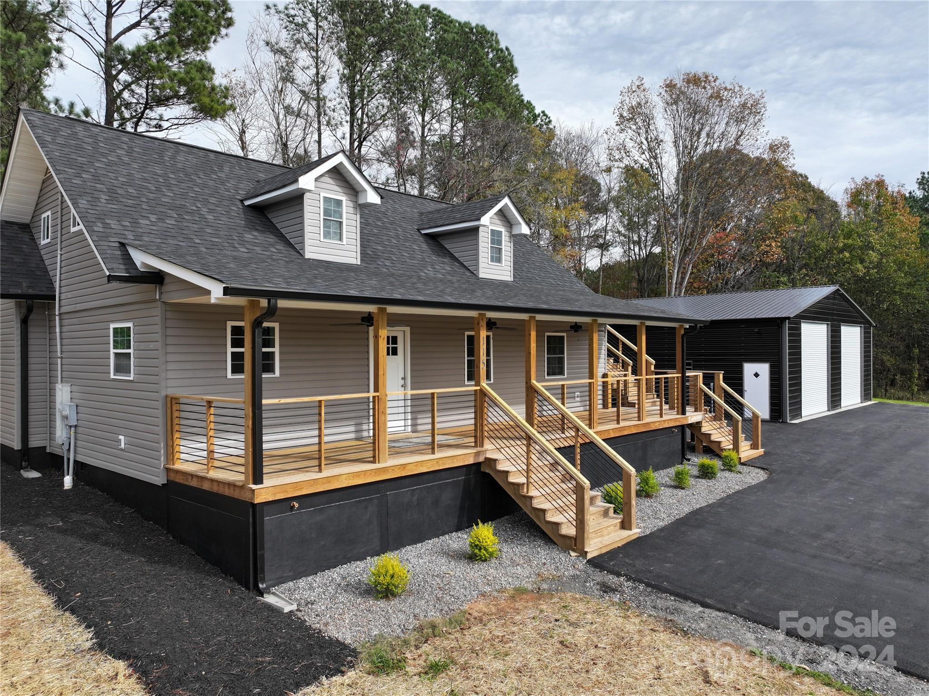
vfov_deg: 56.8
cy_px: 348
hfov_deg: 71.6
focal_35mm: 24
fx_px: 644
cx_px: 464
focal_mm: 12.29
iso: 120
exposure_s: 1/1000
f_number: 2.8
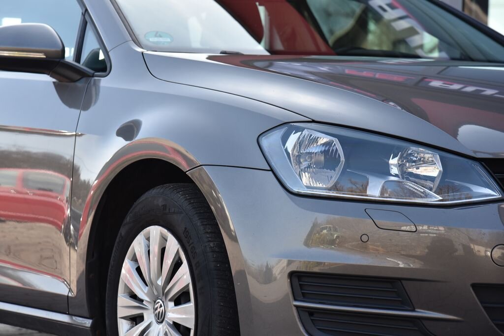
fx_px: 1681
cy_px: 168
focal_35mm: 120
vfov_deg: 11.4
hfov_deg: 17.1
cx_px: 252
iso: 500
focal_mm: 120
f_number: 8
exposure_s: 1/250
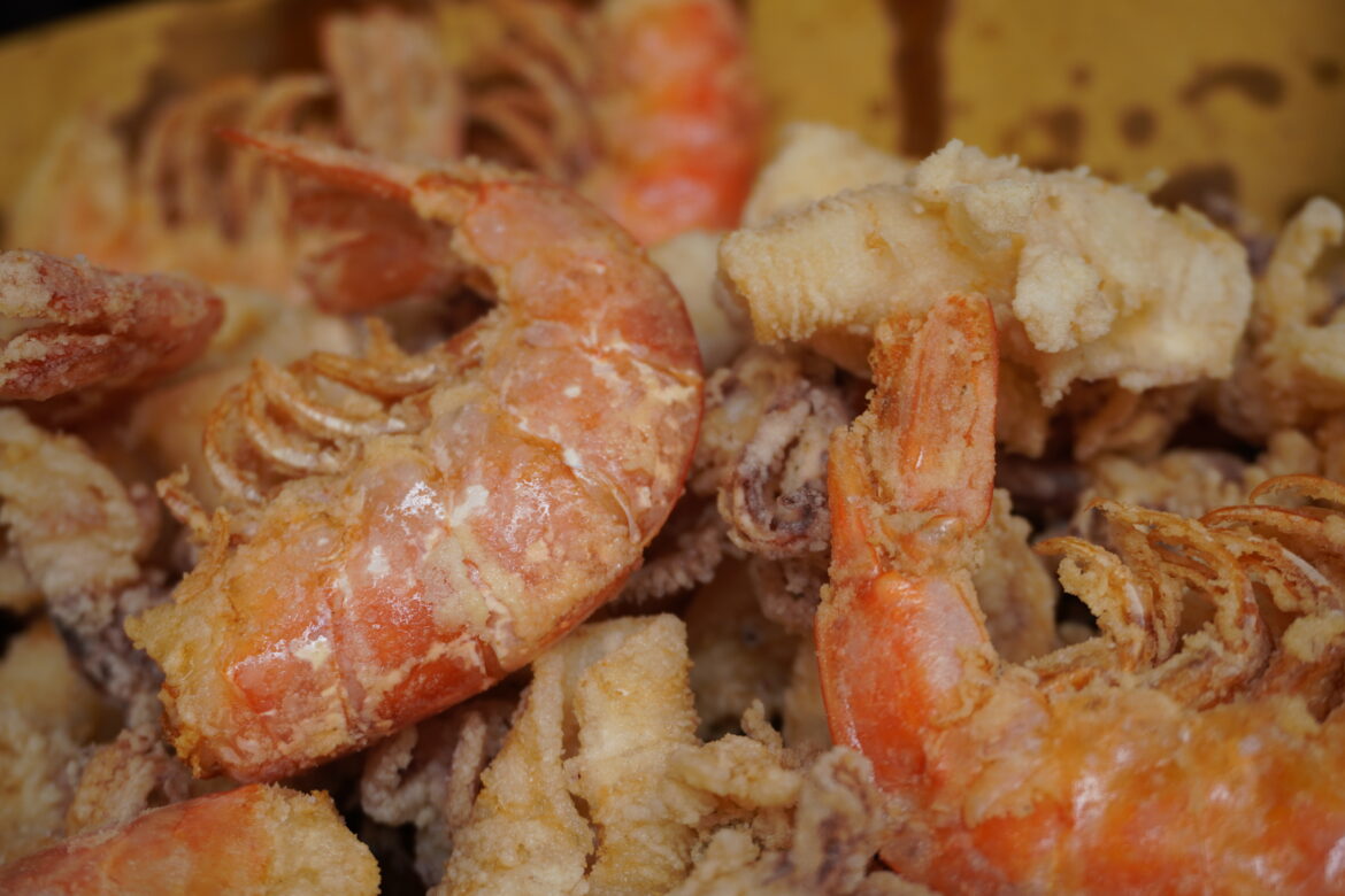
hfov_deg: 42.3
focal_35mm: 46
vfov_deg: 28.9
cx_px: 672
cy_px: 448
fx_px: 1737
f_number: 5
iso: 125
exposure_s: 1/160
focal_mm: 31
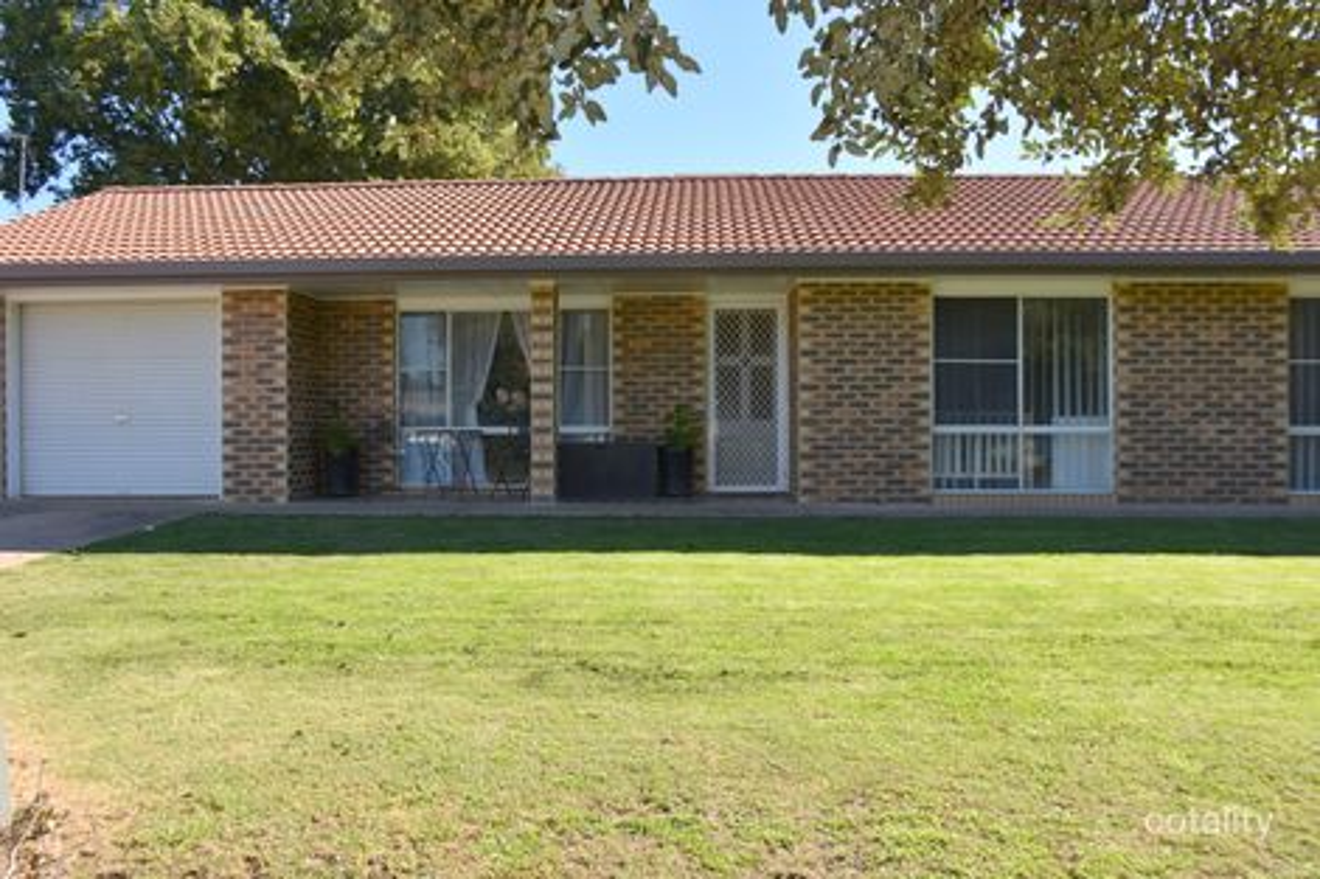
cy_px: 440
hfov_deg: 61.9
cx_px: 660
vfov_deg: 43.6
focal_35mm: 30
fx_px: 1100
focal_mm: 20
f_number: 8
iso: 100
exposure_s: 1/250
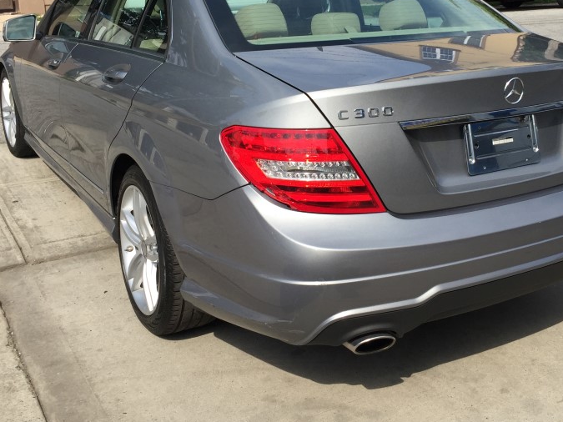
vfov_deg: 32.5
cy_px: 125
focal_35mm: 44
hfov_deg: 42.9
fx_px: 715
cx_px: 320
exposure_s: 1/1582
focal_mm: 4.15
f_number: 2.2
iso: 32
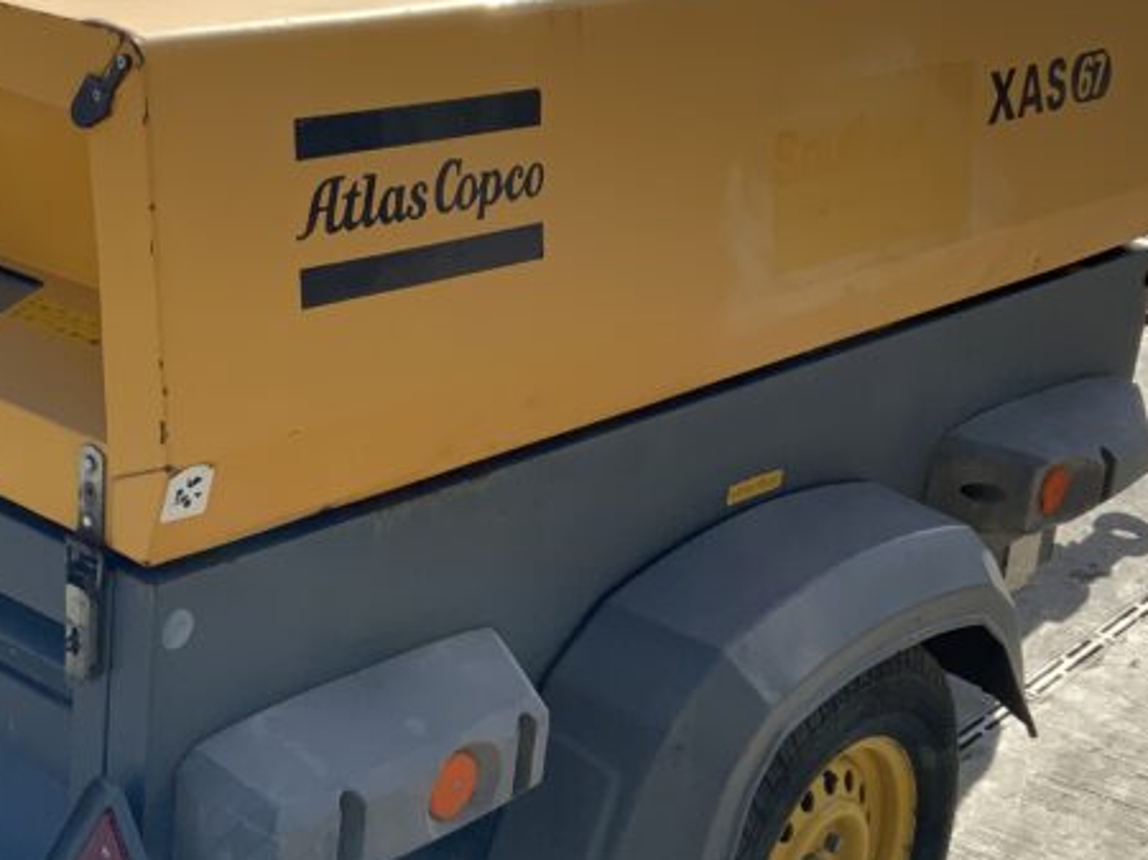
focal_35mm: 66
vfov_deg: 22.2
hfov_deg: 29.1
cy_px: 464
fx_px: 2188
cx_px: 350
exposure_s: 1/1534
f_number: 1.8
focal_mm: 3
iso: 16
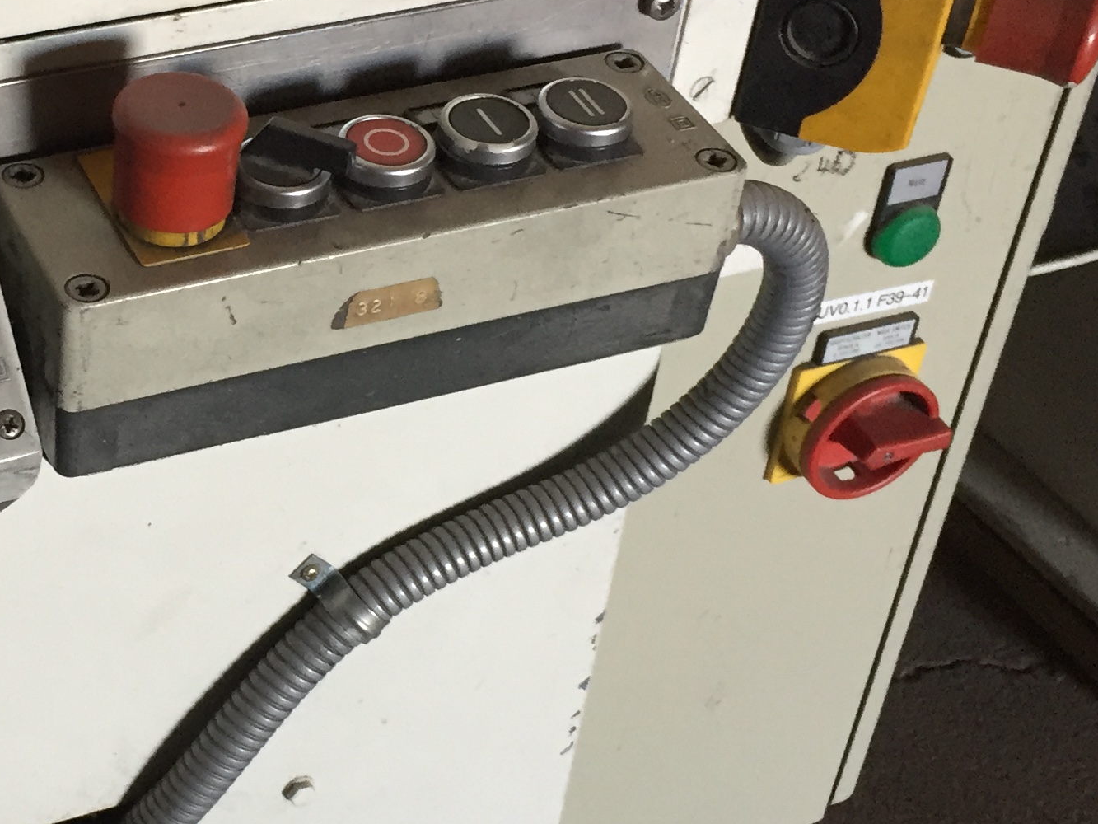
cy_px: 297
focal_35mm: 71
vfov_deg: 20.7
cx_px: 98
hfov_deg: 26.4
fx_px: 2252
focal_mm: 4.15
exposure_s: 1/30
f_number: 2.2
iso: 100
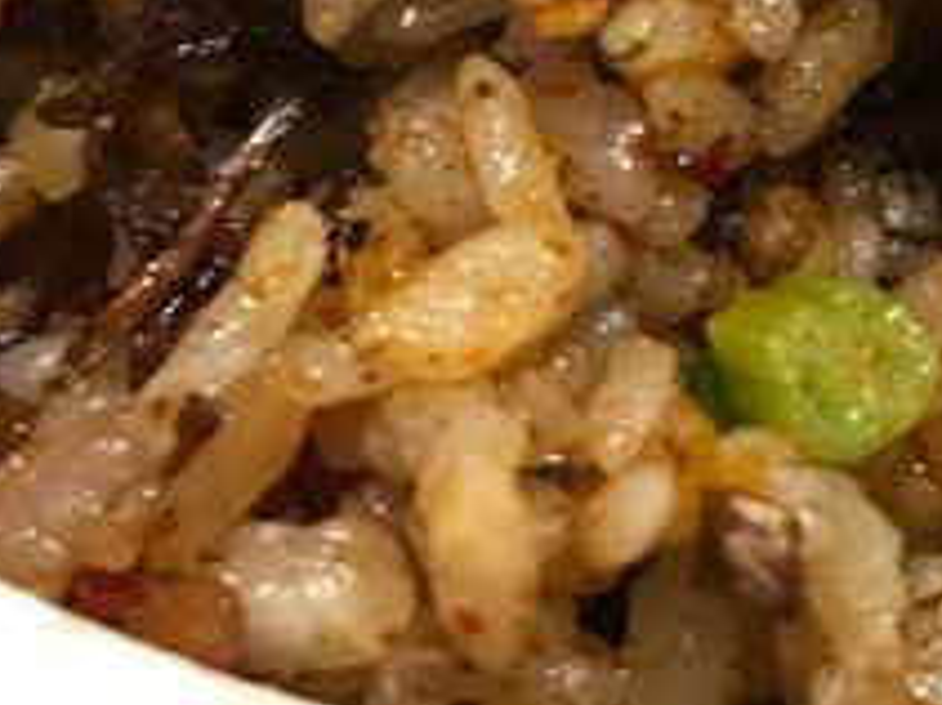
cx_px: 955
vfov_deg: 14.8
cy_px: -337
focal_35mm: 93
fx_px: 2529
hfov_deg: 20.4
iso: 100
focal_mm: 3.99
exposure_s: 1/9
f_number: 1.8
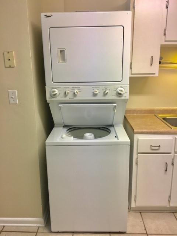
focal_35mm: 29
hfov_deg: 48.2
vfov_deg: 61.7
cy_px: 118
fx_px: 198
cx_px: 88
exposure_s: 1/17
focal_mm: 4.15
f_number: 2.2
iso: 40
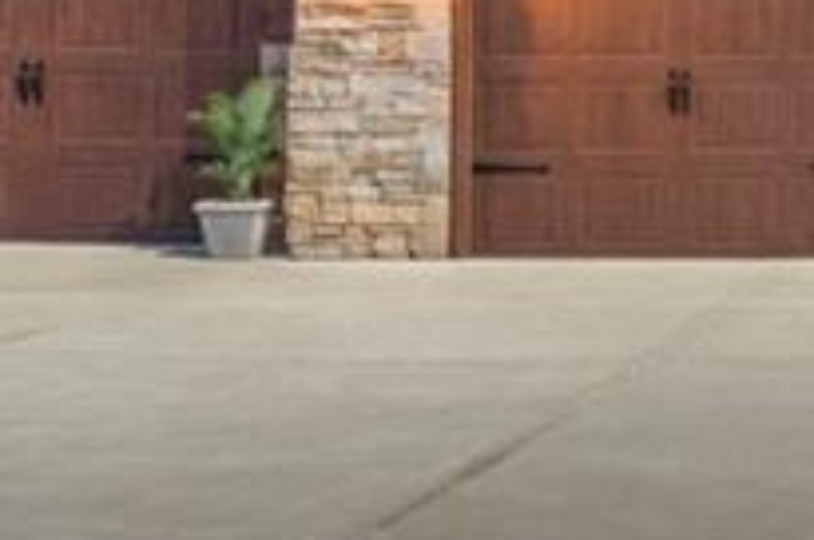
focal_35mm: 120
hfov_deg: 15.4
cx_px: 1330
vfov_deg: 11.2
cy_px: -79
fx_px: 2709
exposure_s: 1/8000
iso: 1250
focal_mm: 24
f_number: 6.3
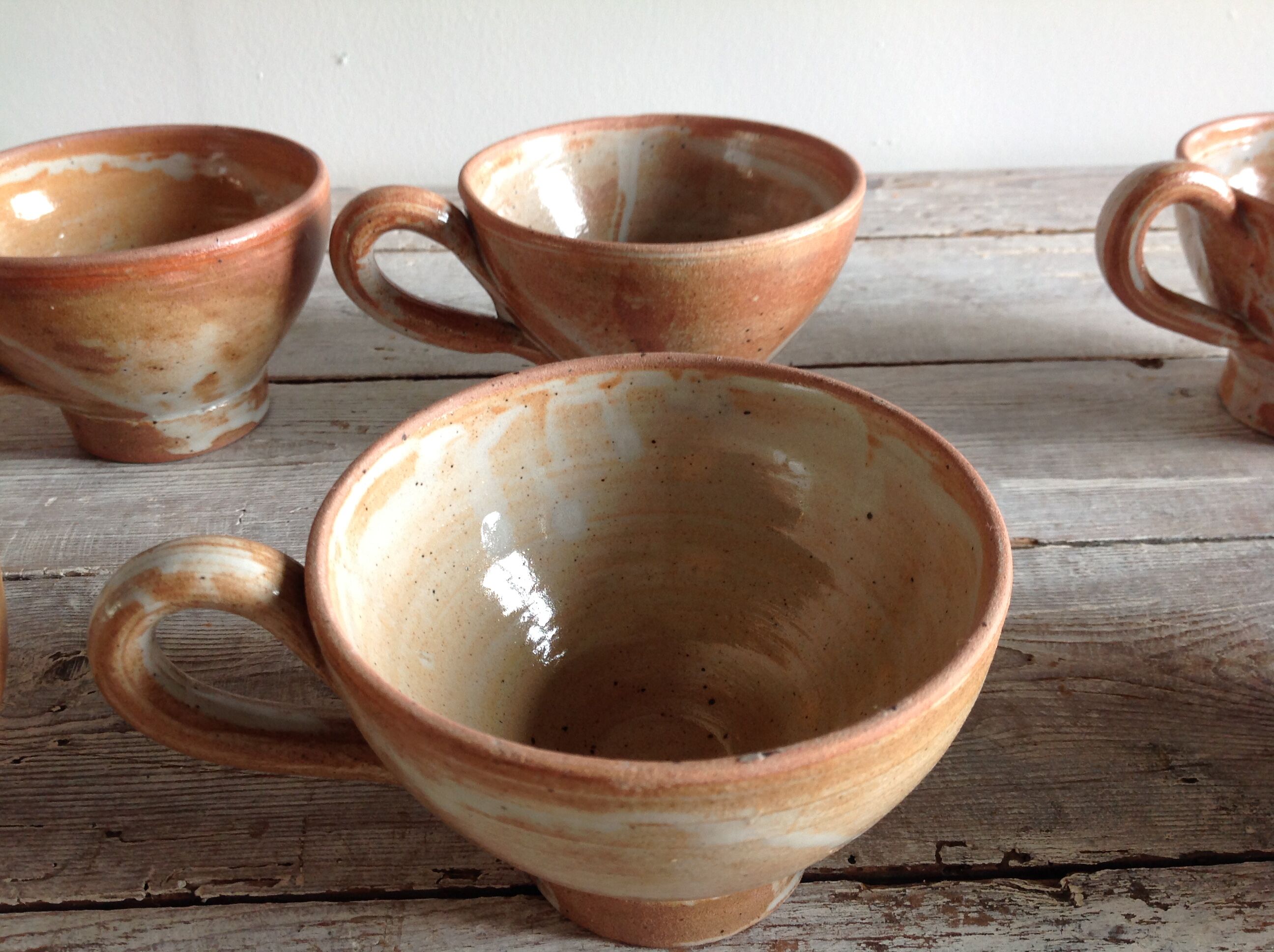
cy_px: 476
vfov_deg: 40.6
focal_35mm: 35
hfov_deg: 52.7
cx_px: 637
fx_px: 1286
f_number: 2.4
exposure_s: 1/24
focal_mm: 4.28
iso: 50
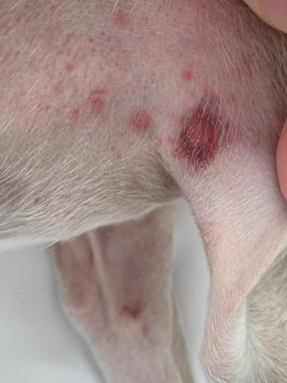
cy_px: 125
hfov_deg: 30.7
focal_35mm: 47
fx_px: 519
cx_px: 186
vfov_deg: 39.9
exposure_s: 1/125
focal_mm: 5.5
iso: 640
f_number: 2.3
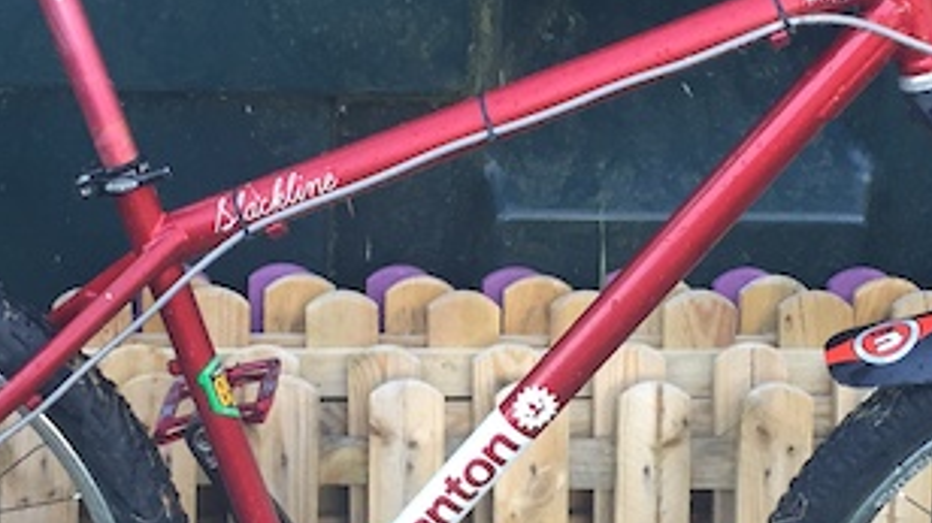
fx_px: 2026
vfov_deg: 14.7
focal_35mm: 82
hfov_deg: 25.9
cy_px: 357
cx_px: 517
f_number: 2.2
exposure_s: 1/33
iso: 32
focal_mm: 4.15
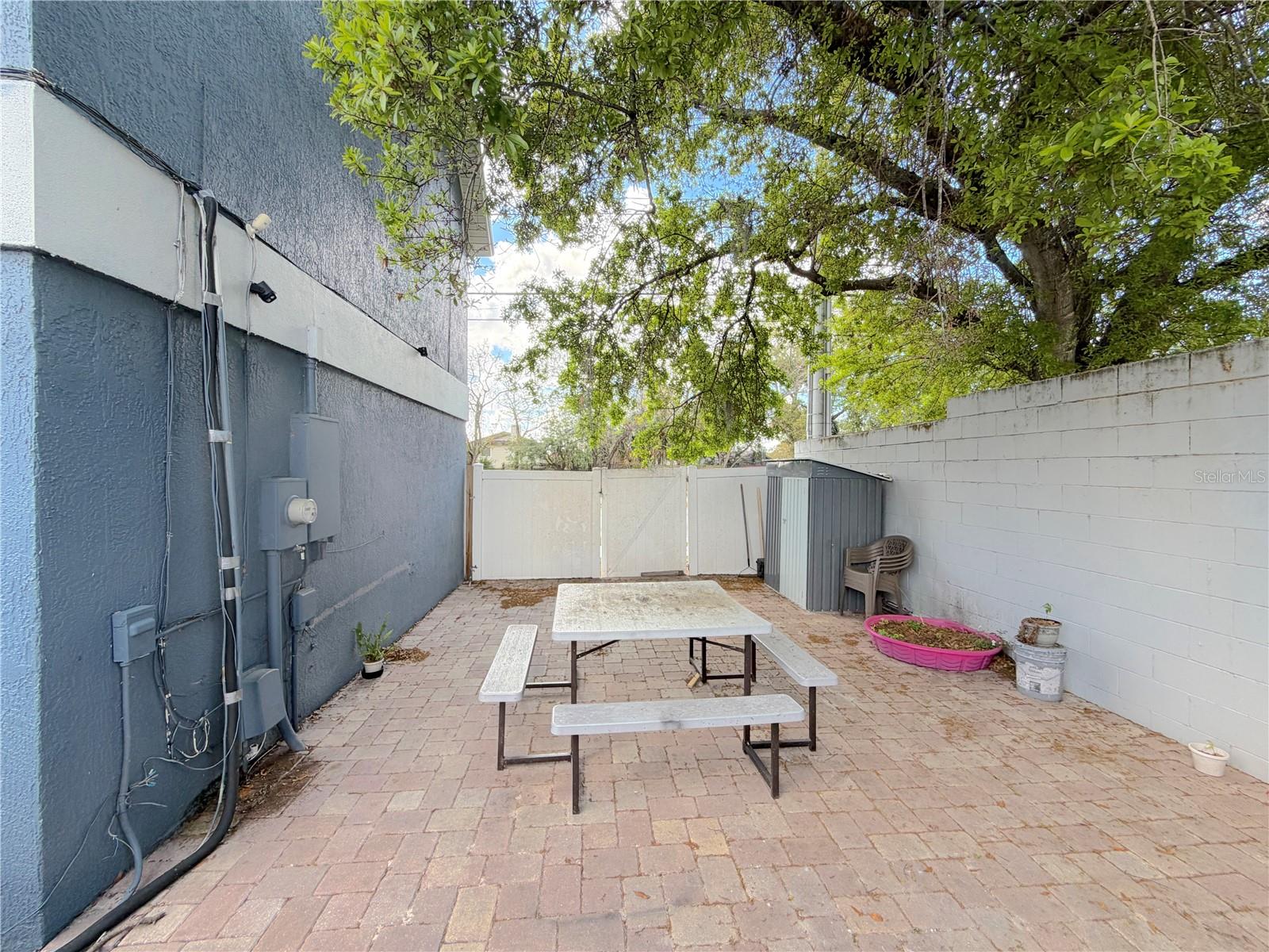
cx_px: 634
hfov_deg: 102.1
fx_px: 513
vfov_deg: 85.7
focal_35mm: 14
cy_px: 476
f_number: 2.2
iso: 64
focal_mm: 2.22
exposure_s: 1/160
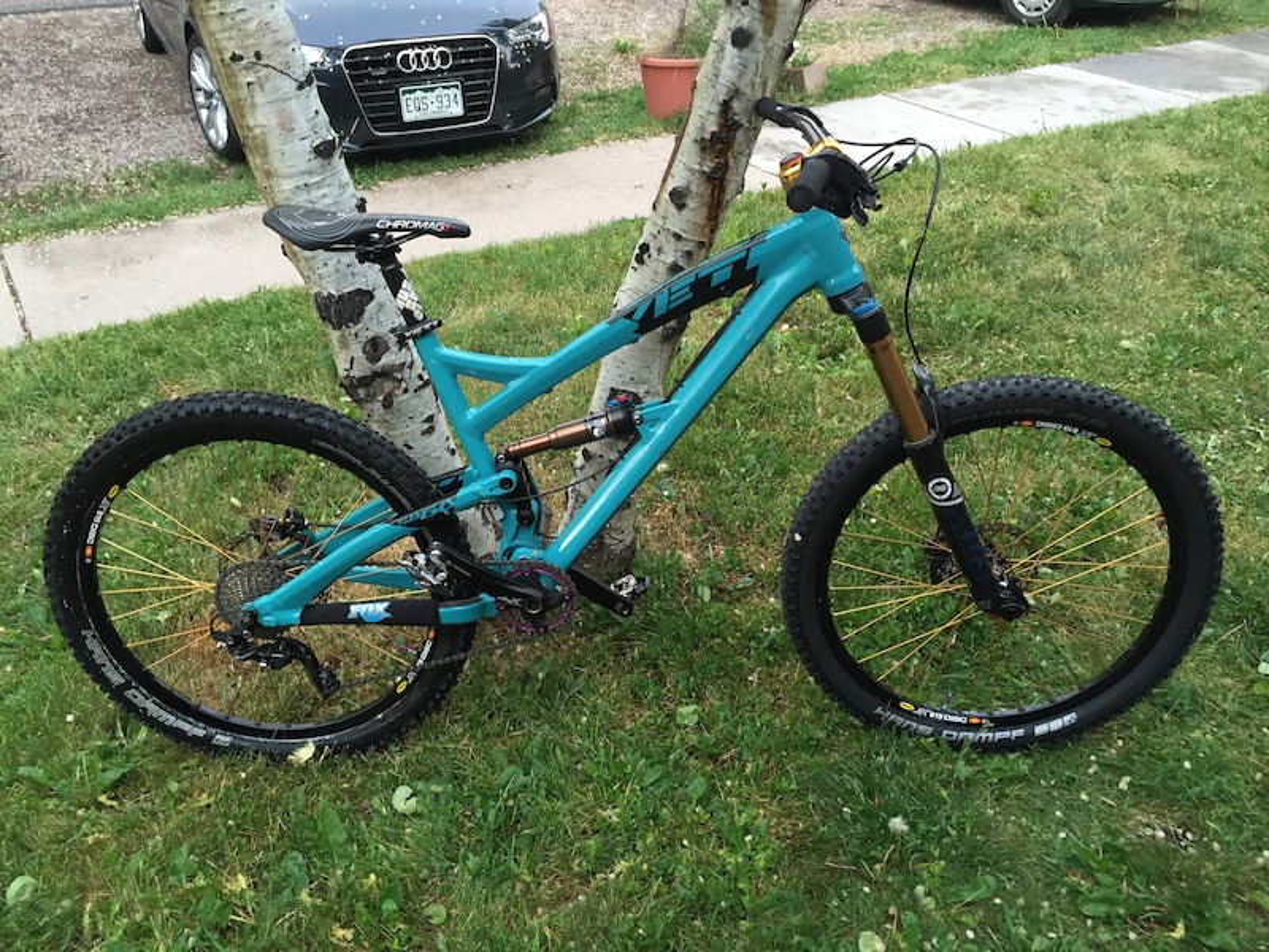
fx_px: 1063
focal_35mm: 29
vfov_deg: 48.2
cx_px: 634
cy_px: 476
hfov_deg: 61.7
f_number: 2.2
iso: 80
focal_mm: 4.15
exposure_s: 1/30
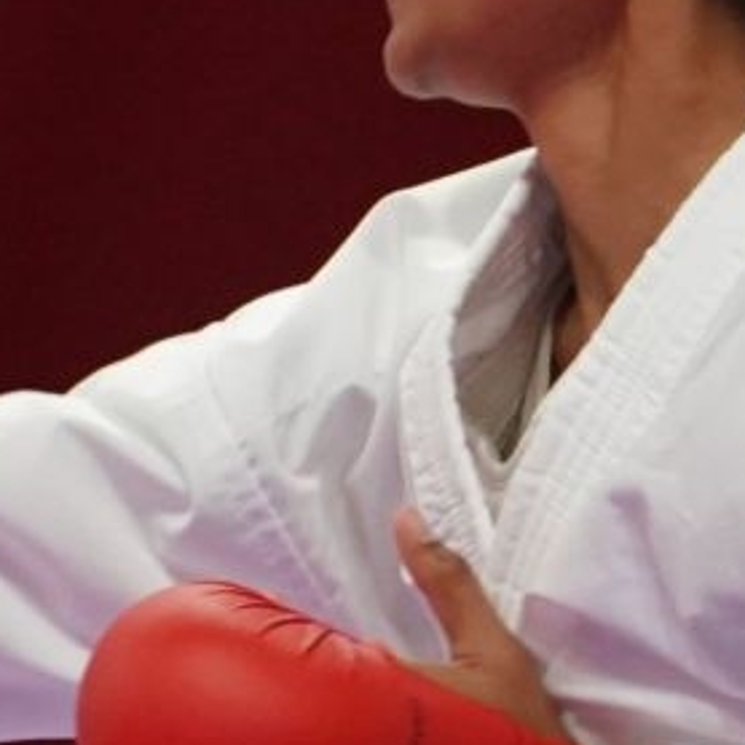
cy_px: 244
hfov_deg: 0.8
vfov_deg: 0.8
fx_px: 54080
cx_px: 450
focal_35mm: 2221
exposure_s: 1/1000
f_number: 4
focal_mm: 269
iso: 3200
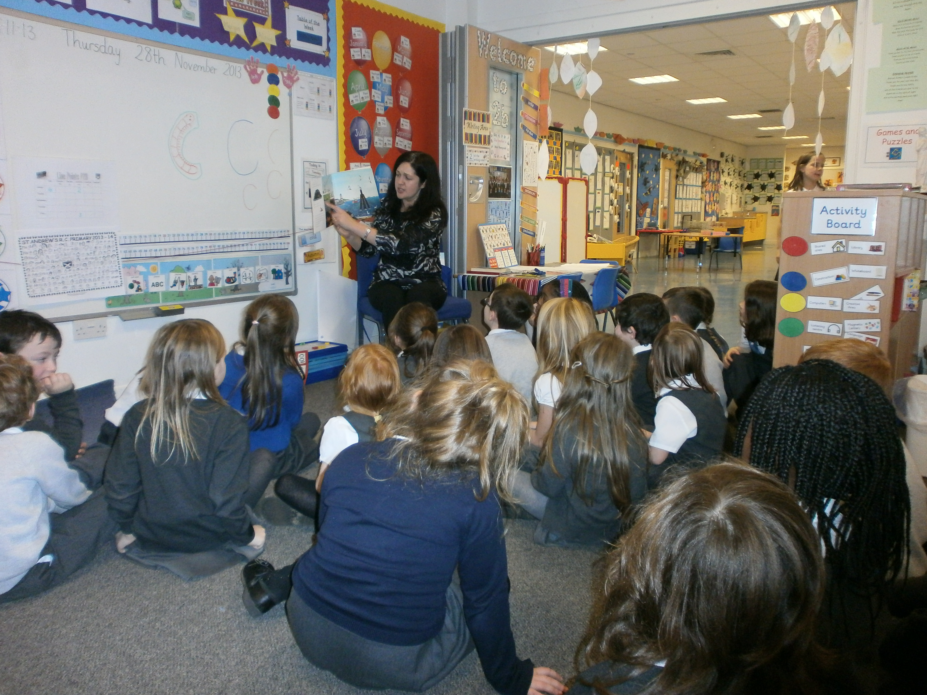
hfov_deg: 65.3
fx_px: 723
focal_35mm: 27
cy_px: 348
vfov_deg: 51.4
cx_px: 464
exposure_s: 1/30
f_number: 2.9
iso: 200
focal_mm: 4.8
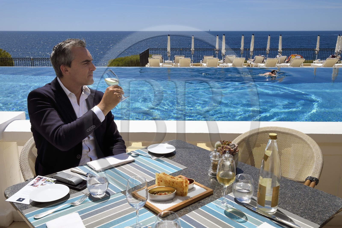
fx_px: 323
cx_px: 171
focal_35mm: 34
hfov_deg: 55.8
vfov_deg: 38.9
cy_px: 114
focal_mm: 34
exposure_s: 1/250
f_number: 18
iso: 200
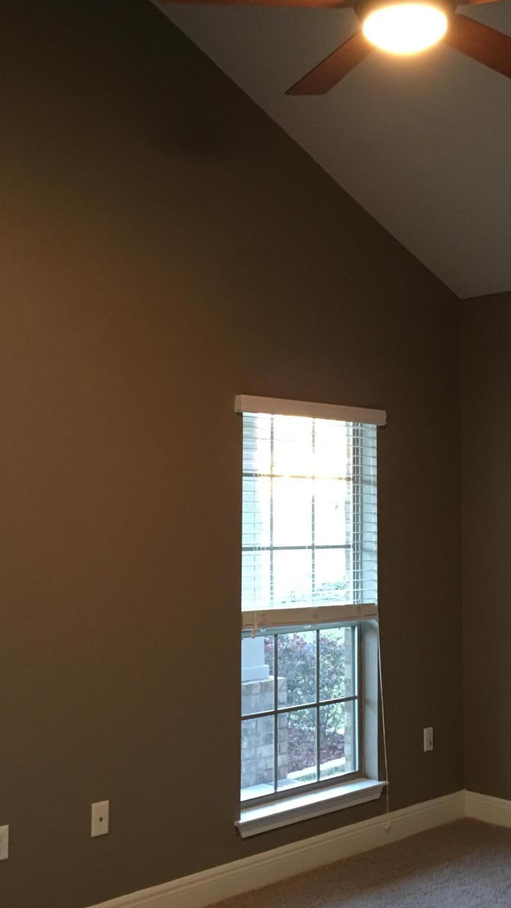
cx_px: 317
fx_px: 1036
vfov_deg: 47.4
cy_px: 453
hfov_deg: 27.6
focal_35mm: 43
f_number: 2.2
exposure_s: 1/10
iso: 80
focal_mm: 4.15
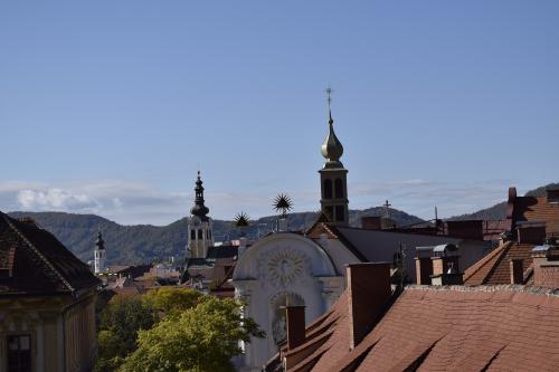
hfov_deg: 24.6
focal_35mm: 82
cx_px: 280
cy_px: 186
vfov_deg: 16.5
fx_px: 1281
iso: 250
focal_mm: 55
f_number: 9
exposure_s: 1/1600
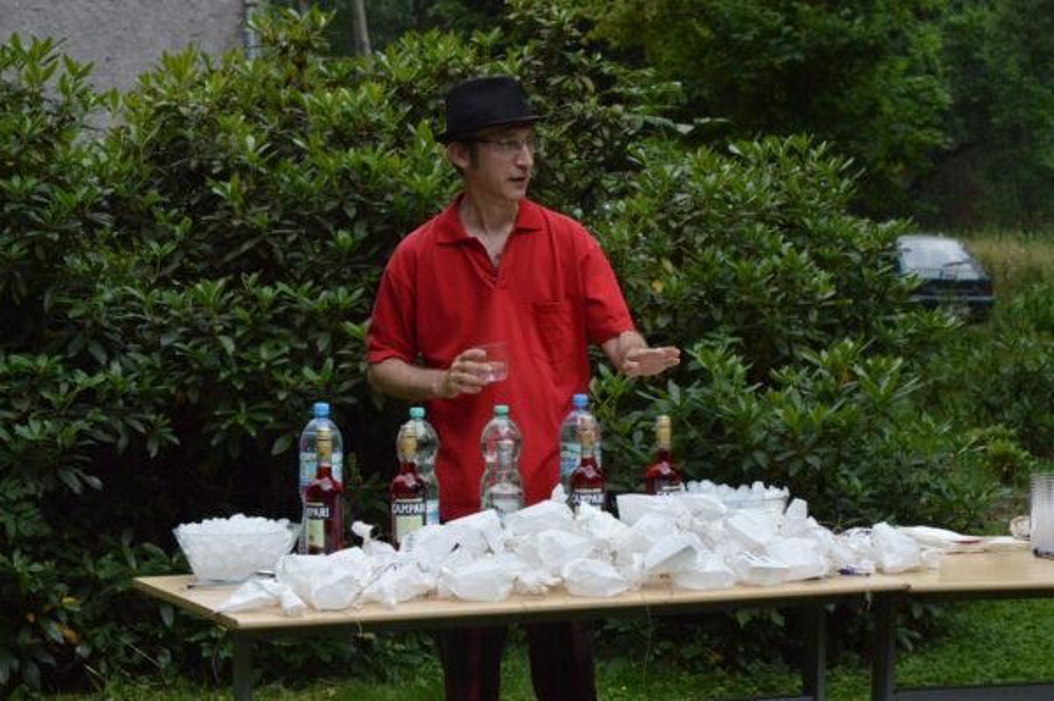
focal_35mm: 105
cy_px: 350
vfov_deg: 13.0
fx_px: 3072
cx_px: 527
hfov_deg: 19.5
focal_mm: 70
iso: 1600
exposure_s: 1/500
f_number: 8
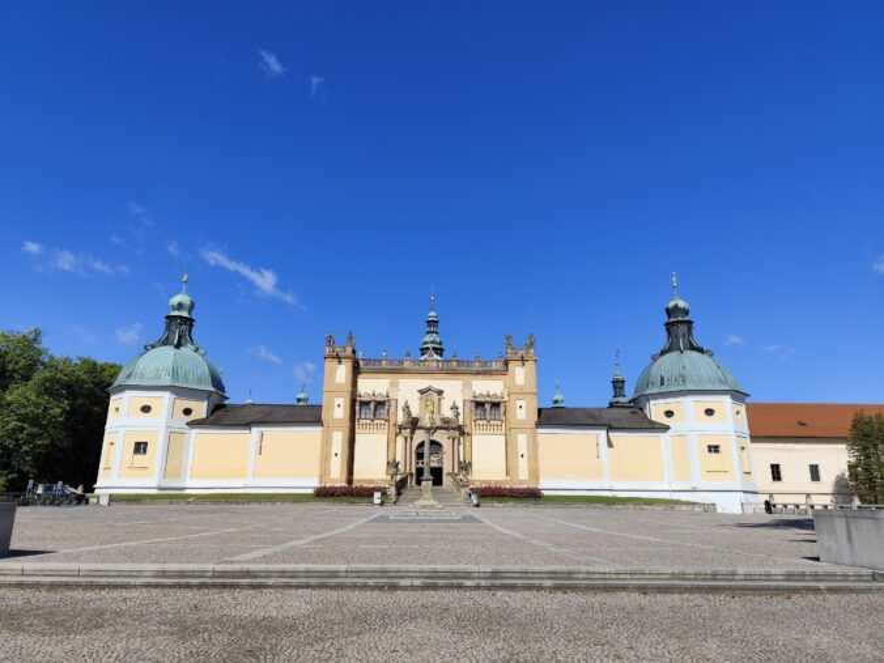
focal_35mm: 23
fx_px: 587
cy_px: 332
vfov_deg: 58.9
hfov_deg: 73.9
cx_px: 442
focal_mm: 6.19
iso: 50
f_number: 1.65
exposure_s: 1/1553
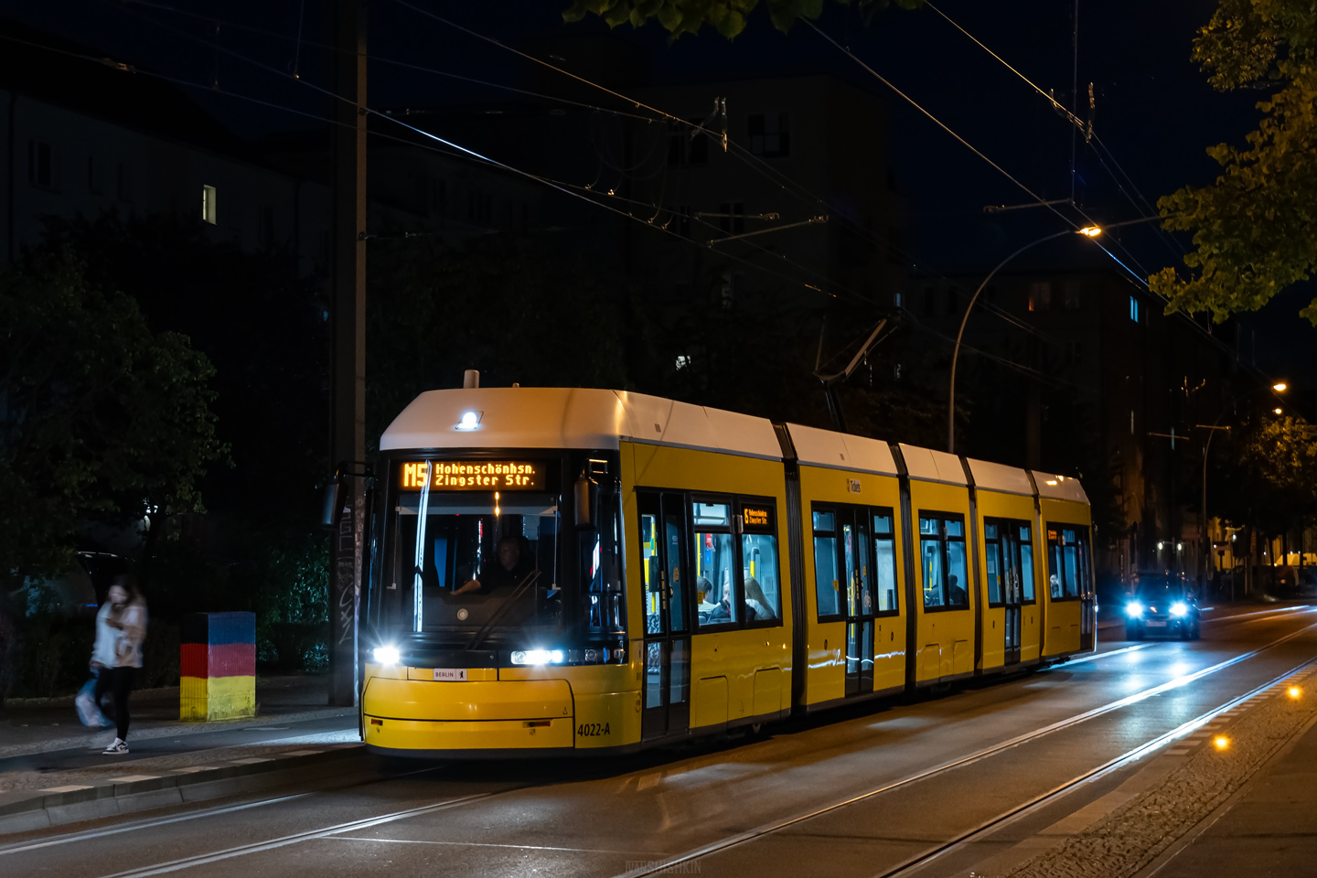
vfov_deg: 22.1
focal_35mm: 62
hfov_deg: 32.6
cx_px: 658
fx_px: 2250
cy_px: 439
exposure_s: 1/13
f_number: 5
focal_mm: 41
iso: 2500
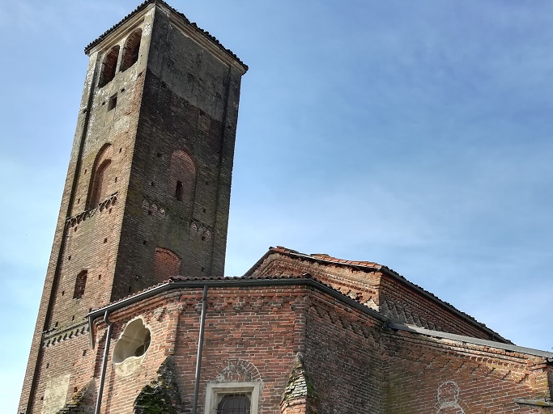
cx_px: 385
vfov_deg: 36.0
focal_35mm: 39
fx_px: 623
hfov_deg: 46.8
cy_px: 306
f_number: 2.2
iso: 50
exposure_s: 1/716
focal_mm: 3.83
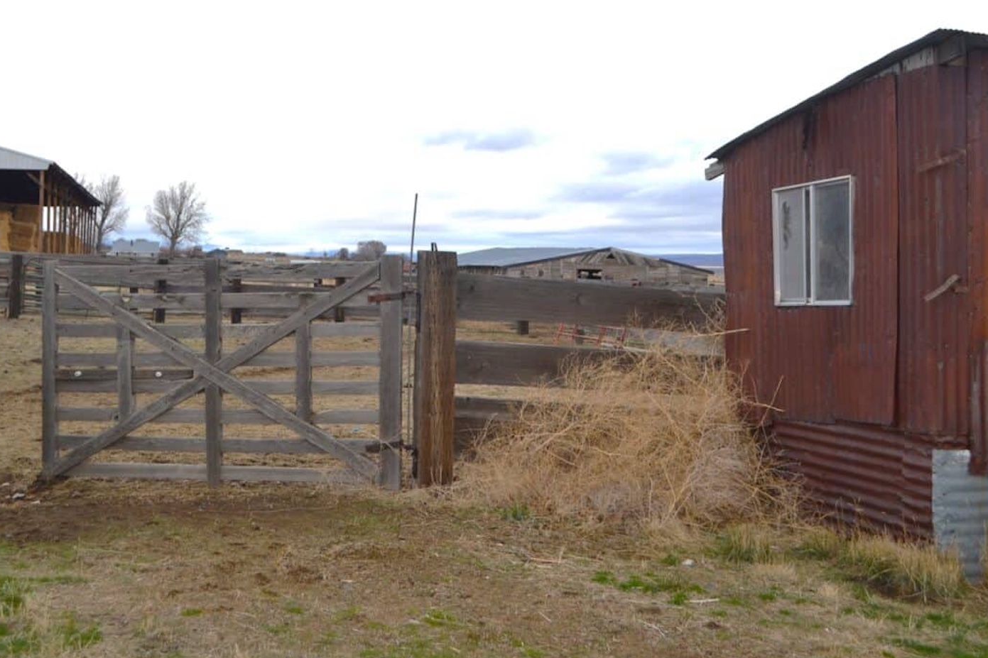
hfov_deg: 47.4
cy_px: 261
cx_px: 460
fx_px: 1125
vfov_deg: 32.5
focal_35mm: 41
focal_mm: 22
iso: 100
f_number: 5.6
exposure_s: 1/200
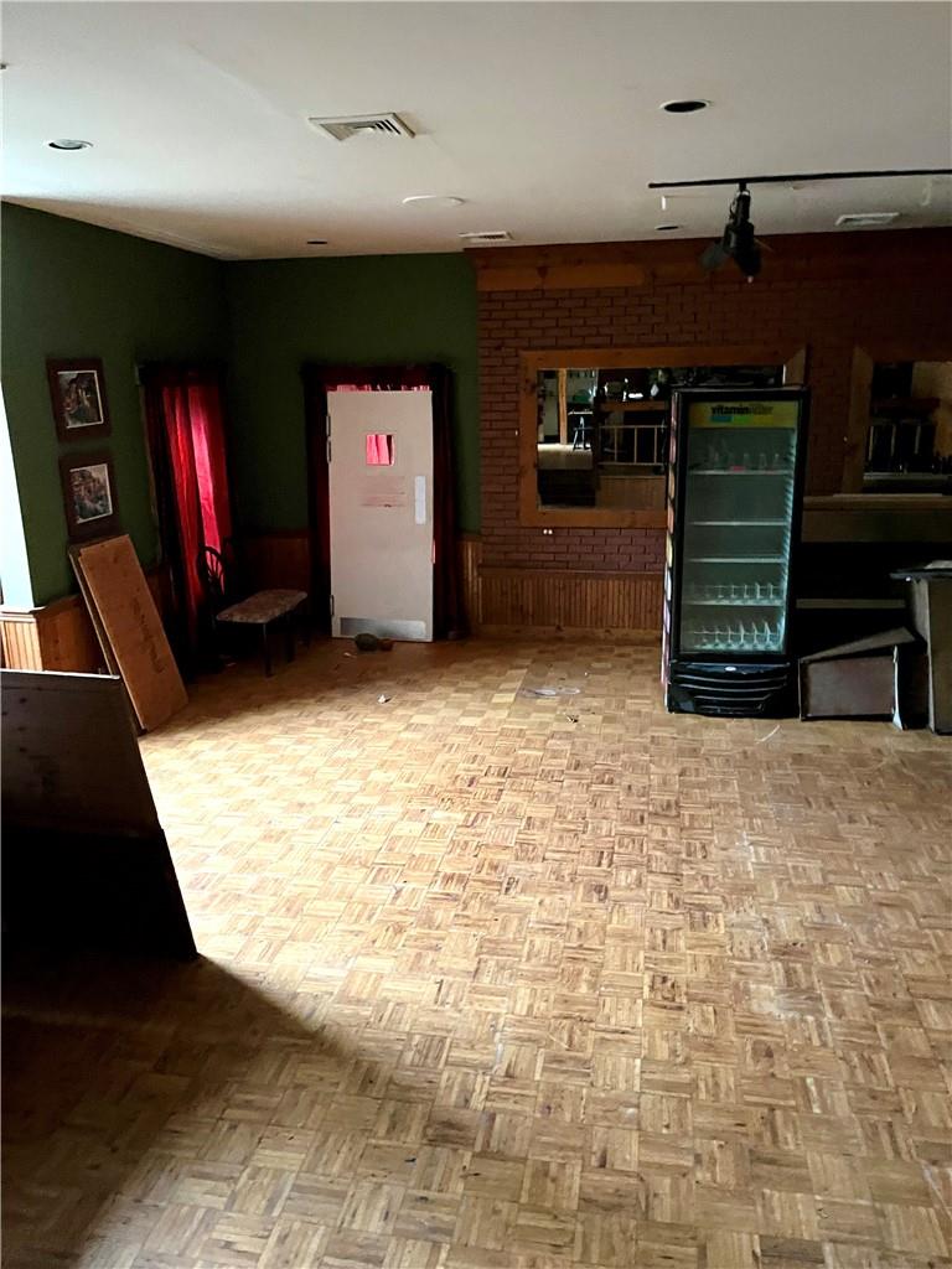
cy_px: 634
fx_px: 953
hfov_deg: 53.1
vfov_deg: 67.3
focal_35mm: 26
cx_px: 476
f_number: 1.6
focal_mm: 5.1
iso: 640
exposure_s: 1/30
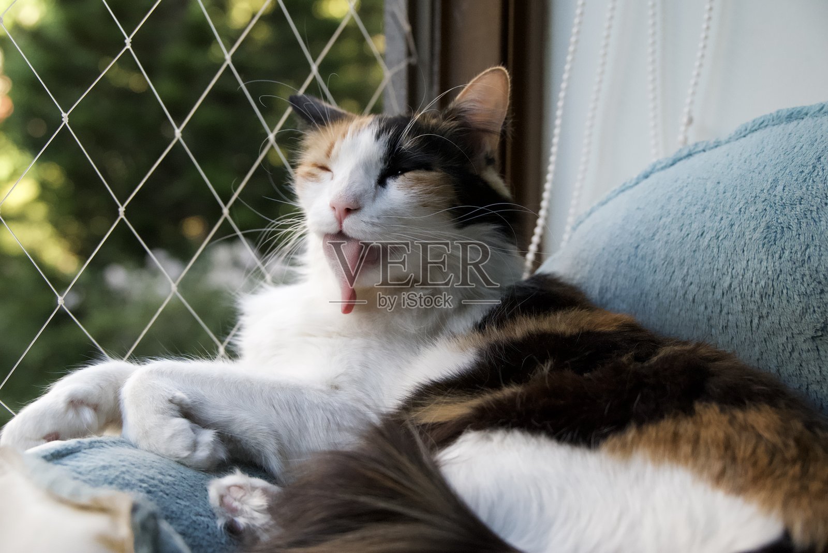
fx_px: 1311
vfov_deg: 23.8
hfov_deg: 35.0
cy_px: 276
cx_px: 414
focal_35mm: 57
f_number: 5.6
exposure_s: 1/1000
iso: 5600
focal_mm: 57
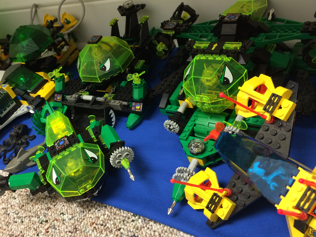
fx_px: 338
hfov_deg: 49.8
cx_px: 125
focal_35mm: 37
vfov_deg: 38.7
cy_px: 110
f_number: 2.2
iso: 200
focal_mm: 4.12
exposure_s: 1/30
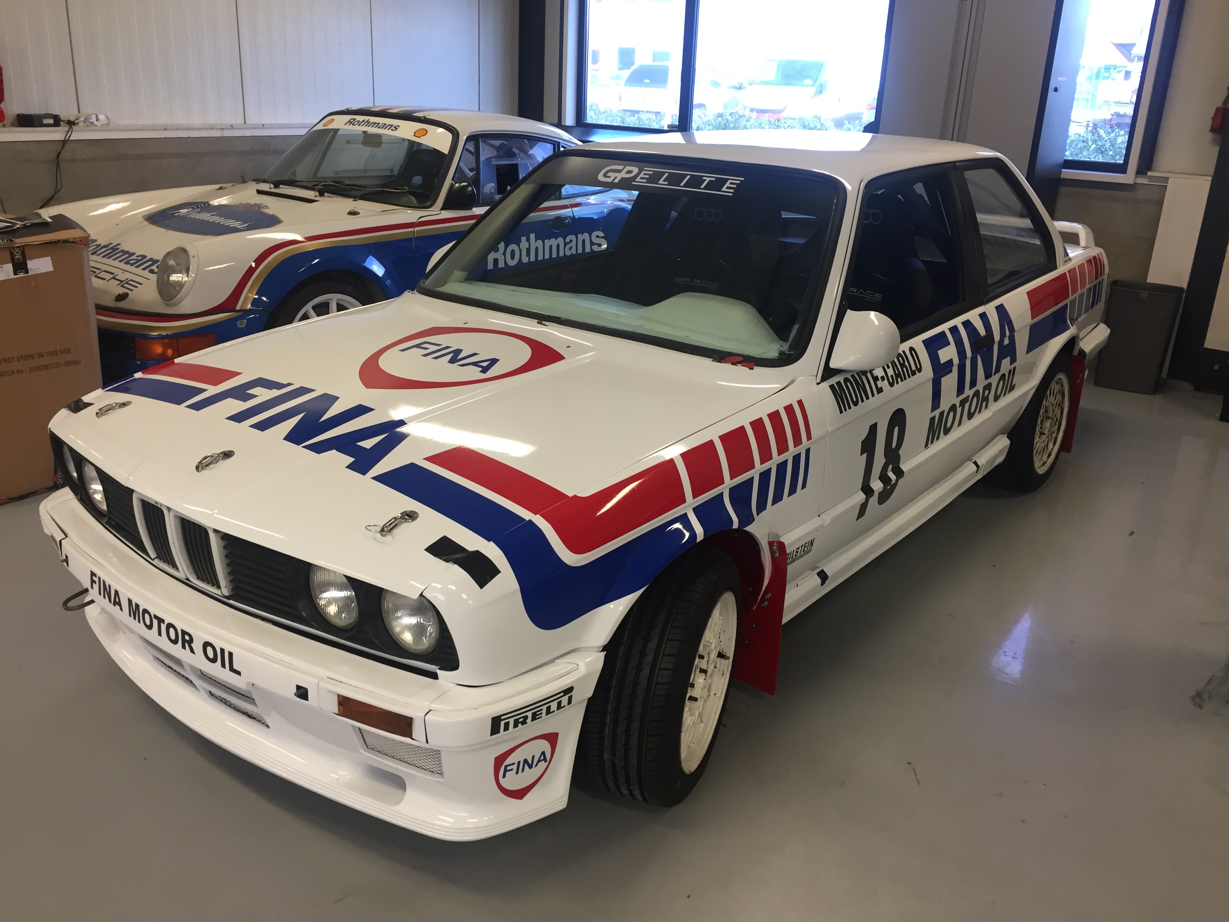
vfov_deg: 48.2
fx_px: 1030
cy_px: 461
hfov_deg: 61.7
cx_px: 614
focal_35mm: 29
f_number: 2.2
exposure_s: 1/33
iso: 50
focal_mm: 4.15
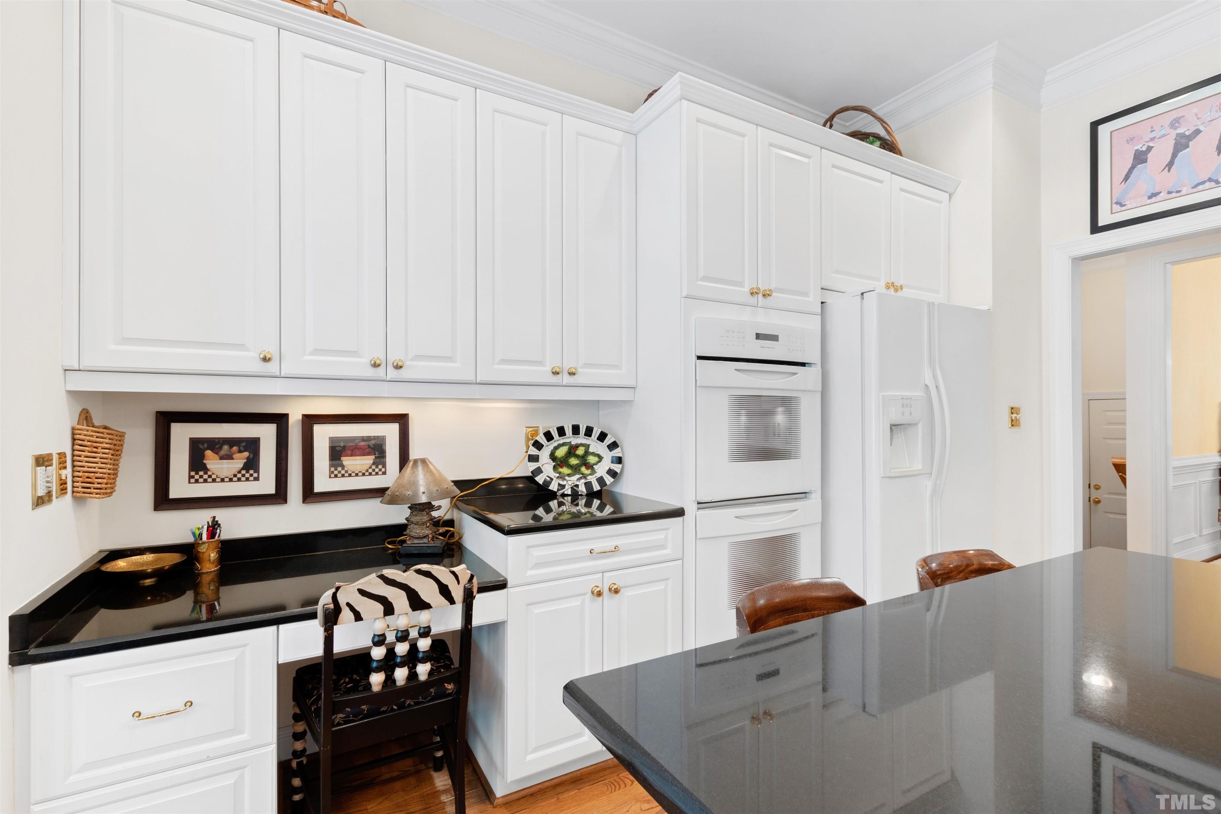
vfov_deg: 77.3
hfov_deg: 100.4
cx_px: 610
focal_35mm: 15
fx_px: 509
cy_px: 407
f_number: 8
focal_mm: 10
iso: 100
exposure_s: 1/1.67
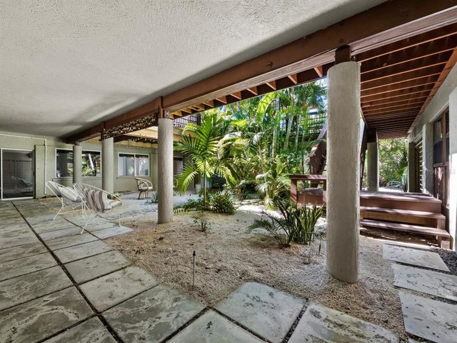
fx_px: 185
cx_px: 228
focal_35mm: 14
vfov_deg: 85.7
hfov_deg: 102.1
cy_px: 172
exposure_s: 1/2
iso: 320
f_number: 13
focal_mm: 7
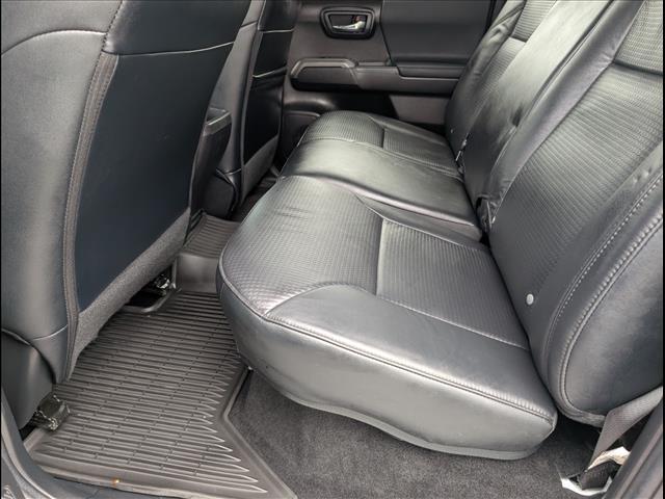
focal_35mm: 24
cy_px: 250
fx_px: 461
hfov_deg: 71.6
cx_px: 332
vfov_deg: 56.8
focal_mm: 6.9
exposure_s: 1/286
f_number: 1.68
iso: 1002
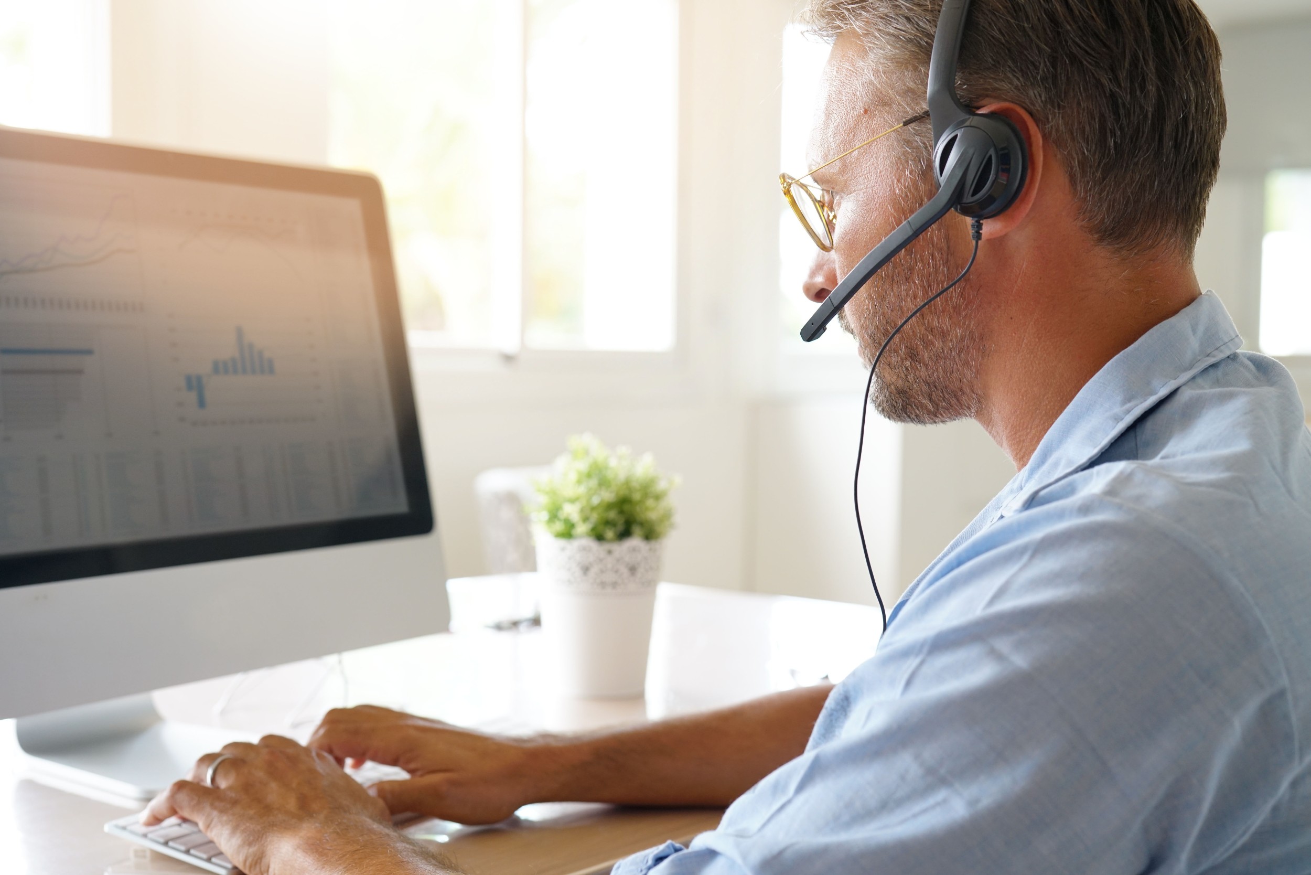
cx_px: 656
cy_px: 438
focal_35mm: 50
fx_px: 1821
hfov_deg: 39.6
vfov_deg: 27.0
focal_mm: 50
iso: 800
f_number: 3.5
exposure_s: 1/60
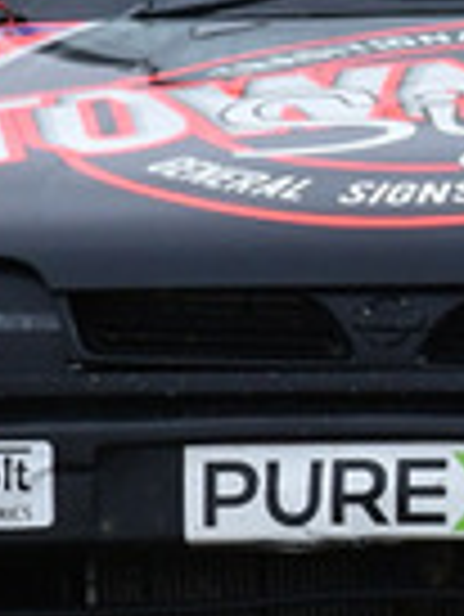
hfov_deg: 0.4
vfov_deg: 0.5
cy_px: 9
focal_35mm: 3713
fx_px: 66257
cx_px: 761
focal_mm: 440
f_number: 11
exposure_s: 1/640
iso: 800
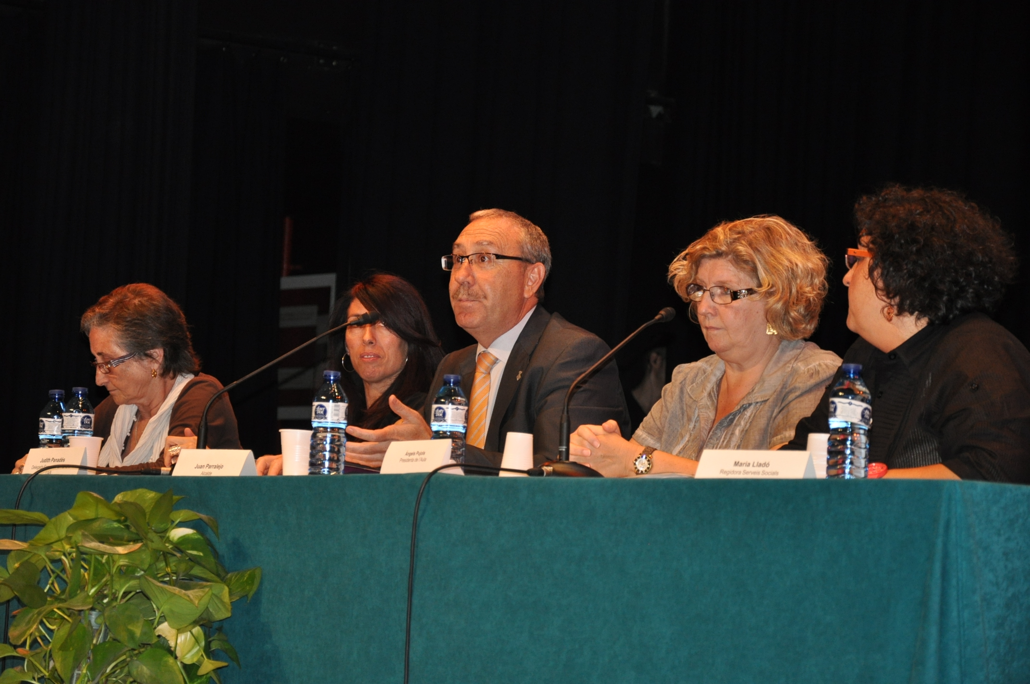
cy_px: 342
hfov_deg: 14.9
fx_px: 3943
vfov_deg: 9.9
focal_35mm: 138
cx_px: 515
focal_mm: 92
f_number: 5.6
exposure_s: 1/60
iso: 800
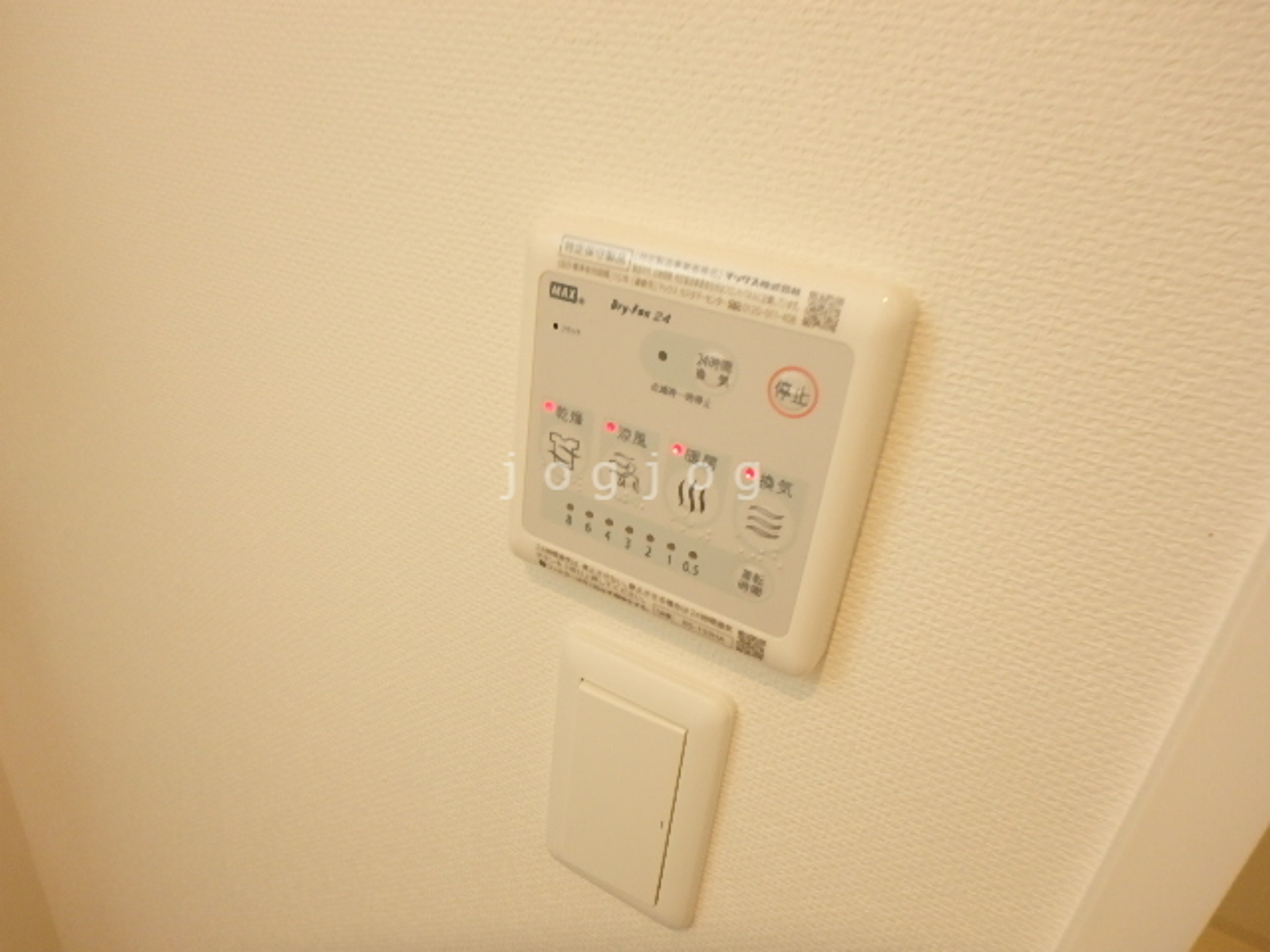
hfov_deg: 79.0
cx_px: 635
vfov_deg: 63.4
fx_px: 770
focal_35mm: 21
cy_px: 476
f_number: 3.5
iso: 250
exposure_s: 1/30
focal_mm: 3.7
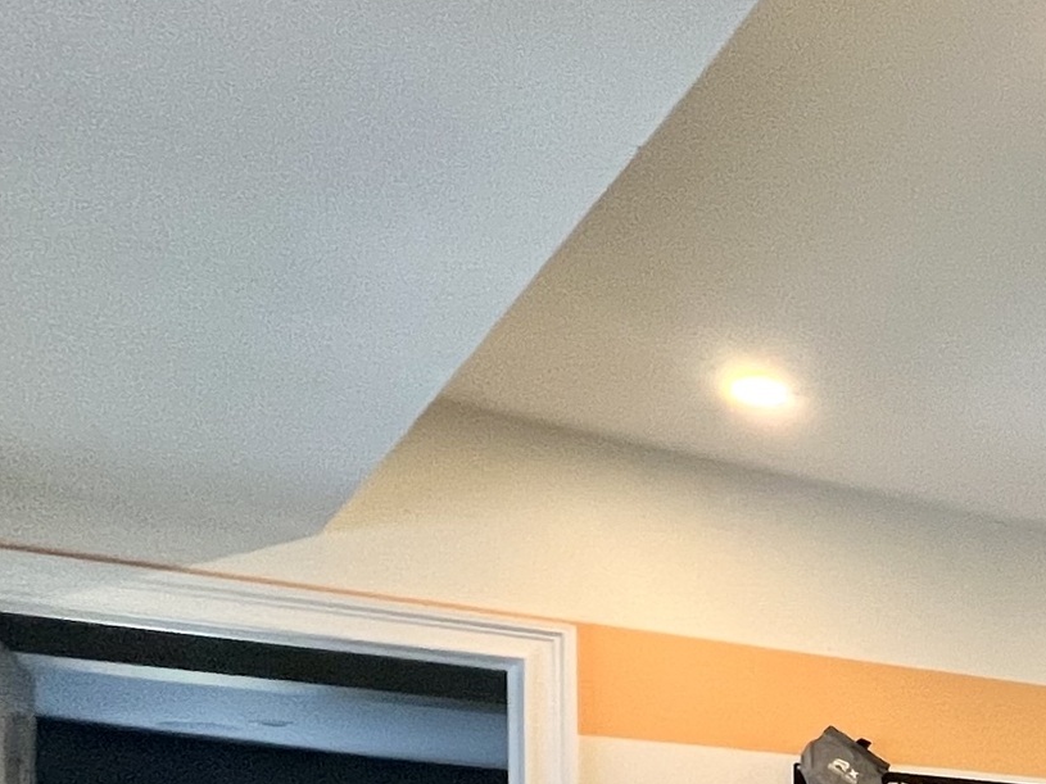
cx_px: 1866
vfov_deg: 25.0
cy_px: 1065
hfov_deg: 22.6
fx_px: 1480
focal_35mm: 49
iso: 160
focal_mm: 1.57
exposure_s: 1/60
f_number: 1.8
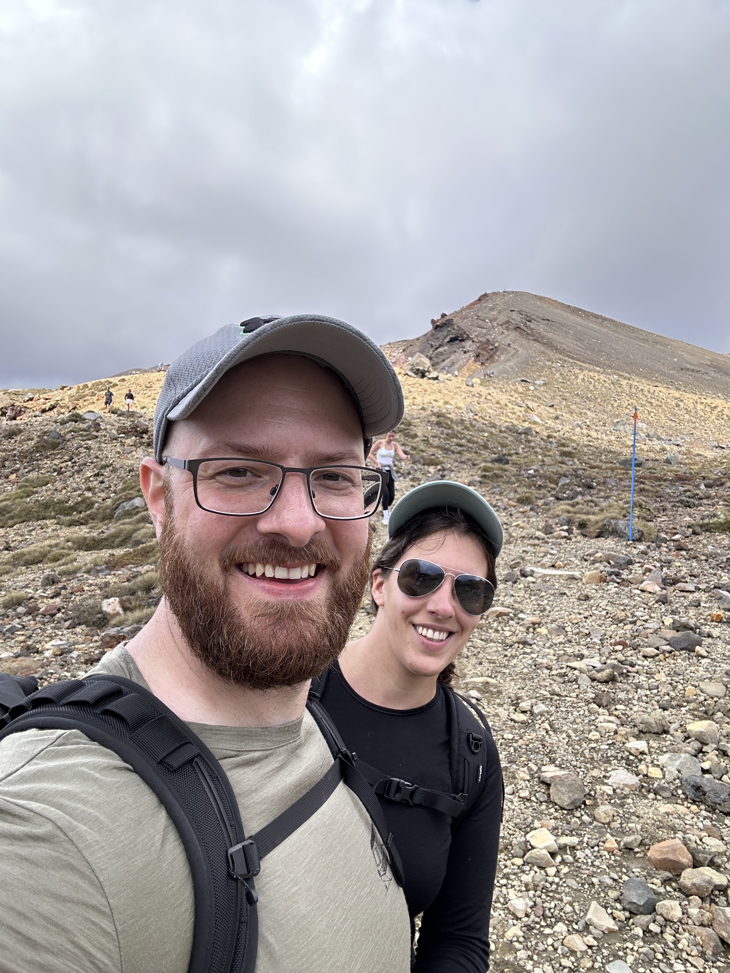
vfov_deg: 73.9
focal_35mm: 23
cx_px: 365
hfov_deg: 58.9
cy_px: 486
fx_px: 647
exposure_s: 1/628
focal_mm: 2.69
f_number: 1.9
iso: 25
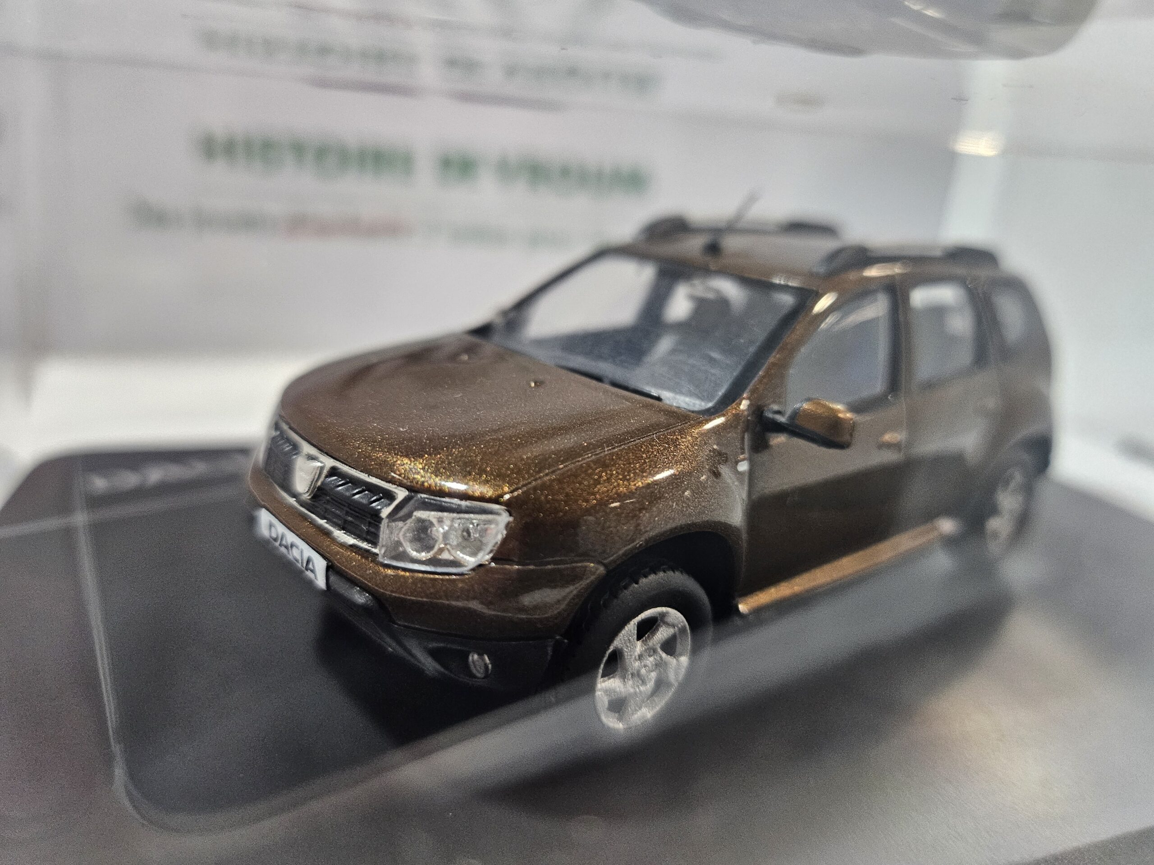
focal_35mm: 24
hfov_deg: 71.6
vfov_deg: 56.8
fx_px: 800
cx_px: 577
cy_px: 432
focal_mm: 5
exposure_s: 1/100
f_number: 1.8
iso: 320
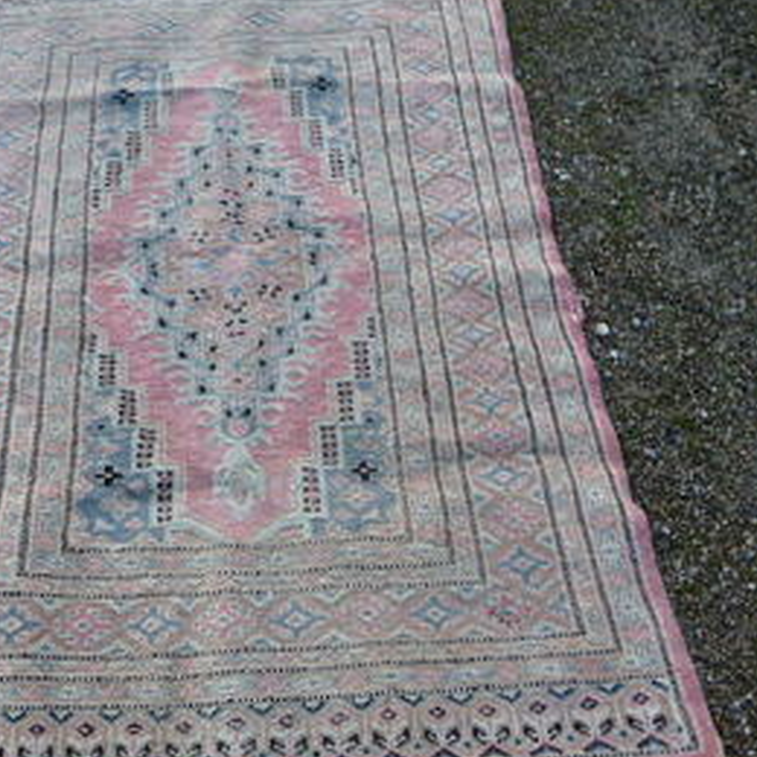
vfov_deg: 34.6
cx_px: 288
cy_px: 440
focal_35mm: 49
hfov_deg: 34.5
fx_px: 1212
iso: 100
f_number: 3.3
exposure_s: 1/60
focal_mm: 5.2
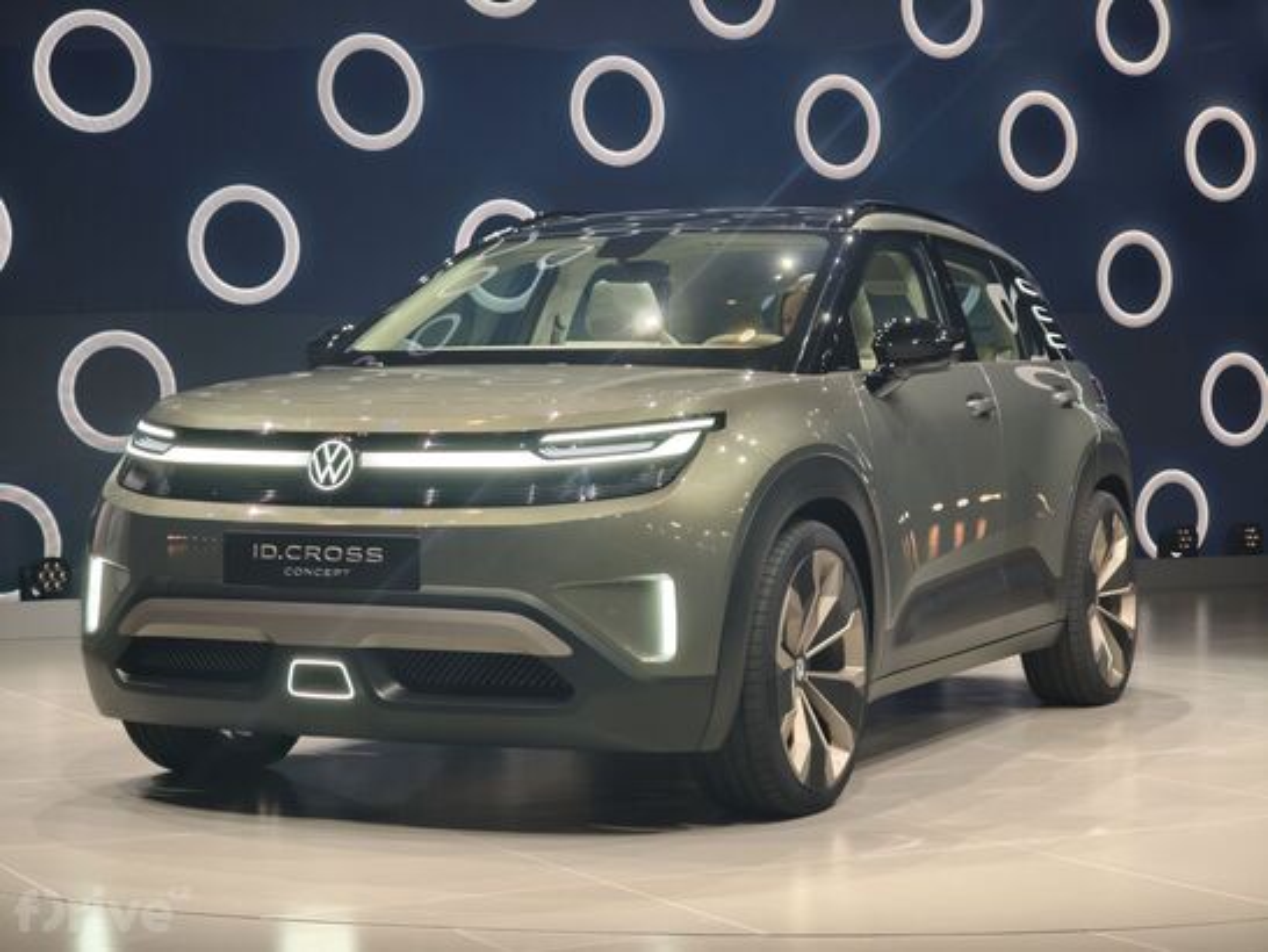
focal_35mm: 70
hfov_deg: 27.8
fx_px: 2565
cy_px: 476
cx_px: 634
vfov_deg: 21.0
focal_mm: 11.5
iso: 400
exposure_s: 1/100
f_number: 1.8
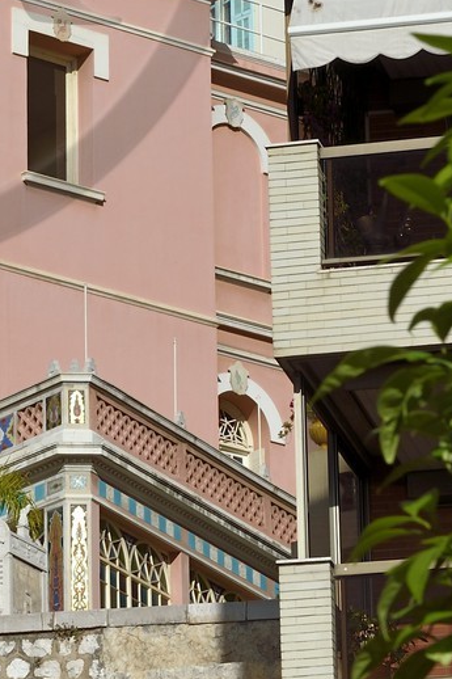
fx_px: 6106
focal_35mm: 324
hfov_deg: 4.2
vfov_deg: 6.3
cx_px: -162
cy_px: -135
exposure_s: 1/200
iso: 200
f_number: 16
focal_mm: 105
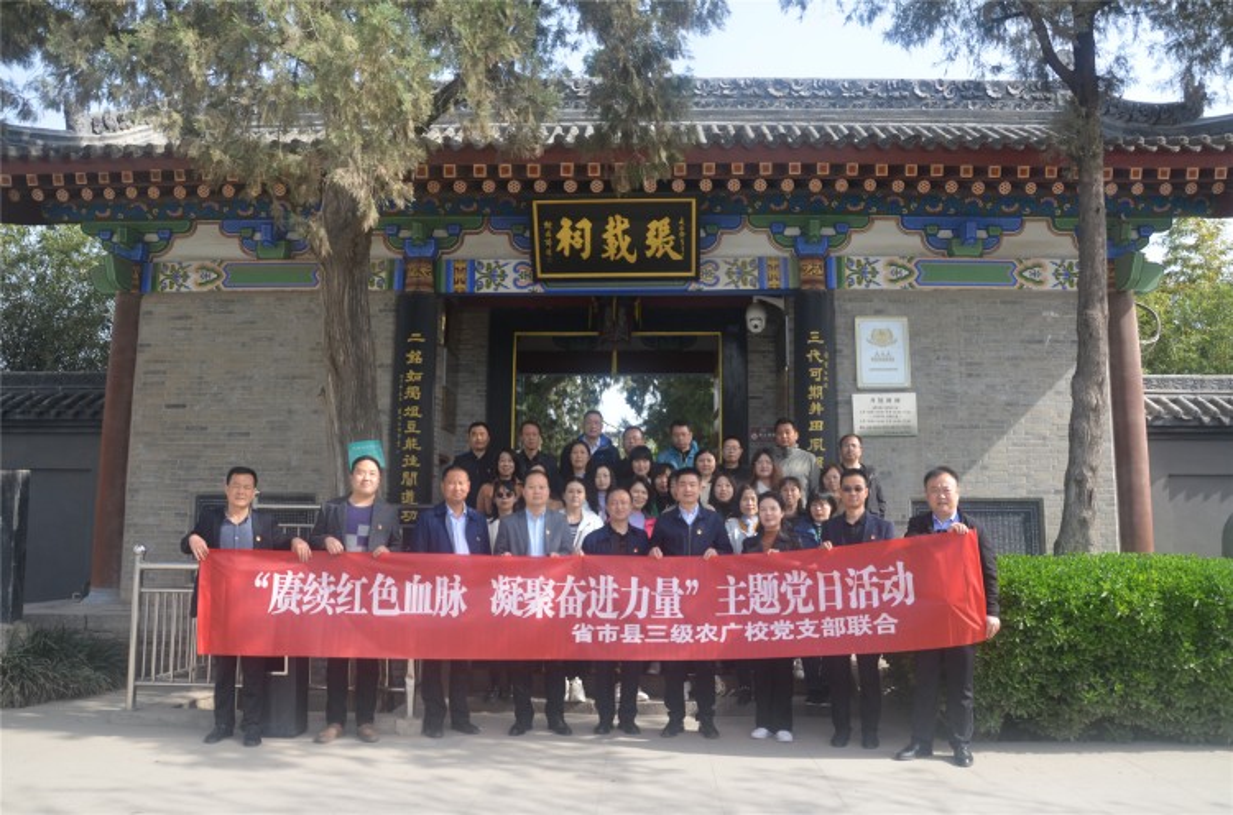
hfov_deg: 67.5
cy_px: 408
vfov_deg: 47.7
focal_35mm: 27
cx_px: 616
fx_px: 922
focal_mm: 18
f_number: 7.1
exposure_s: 1/200
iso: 200
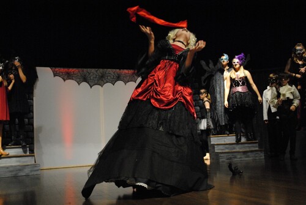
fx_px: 370
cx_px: 153
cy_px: 102
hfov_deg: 44.9
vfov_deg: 30.9
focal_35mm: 44
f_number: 4.5
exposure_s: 1/100
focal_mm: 29
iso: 1600
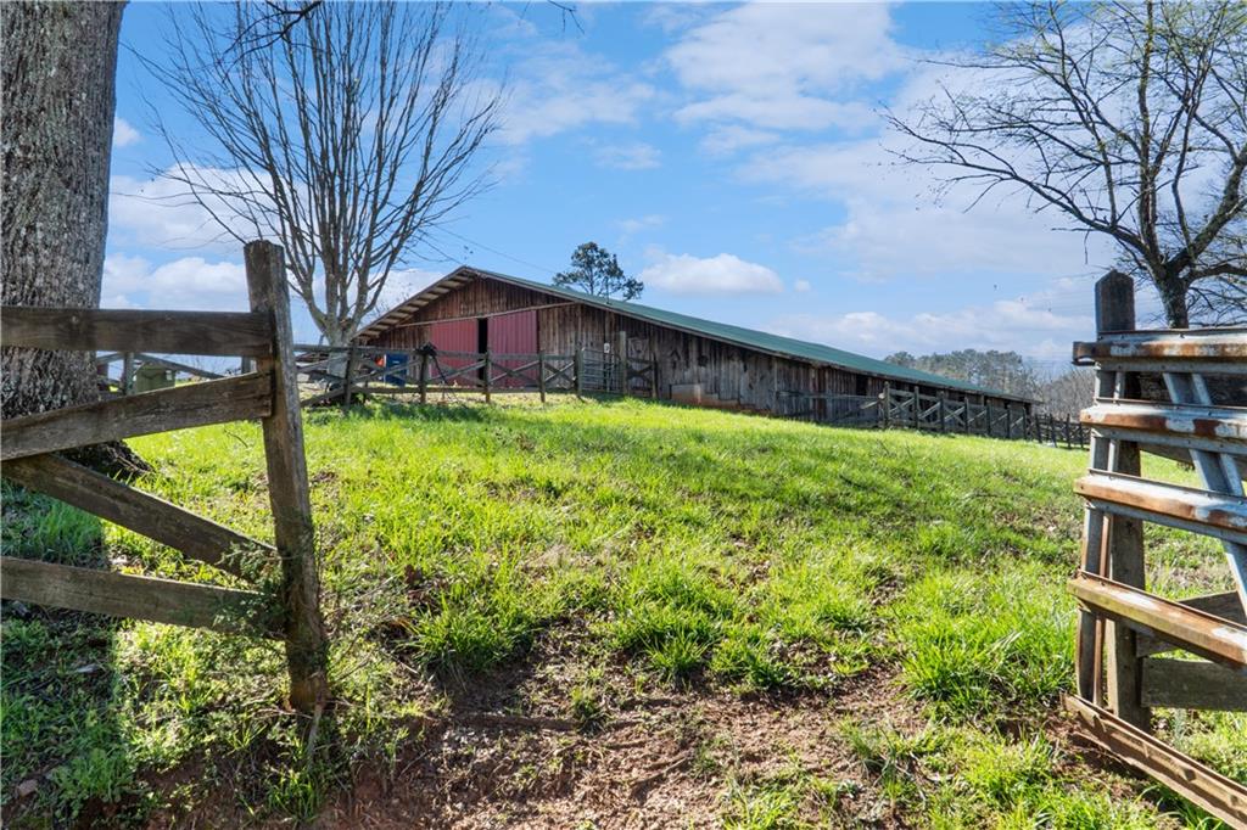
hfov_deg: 67.4
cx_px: 624
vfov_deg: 47.9
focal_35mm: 27
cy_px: 415
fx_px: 935
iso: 250
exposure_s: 1/250
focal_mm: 18
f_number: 13
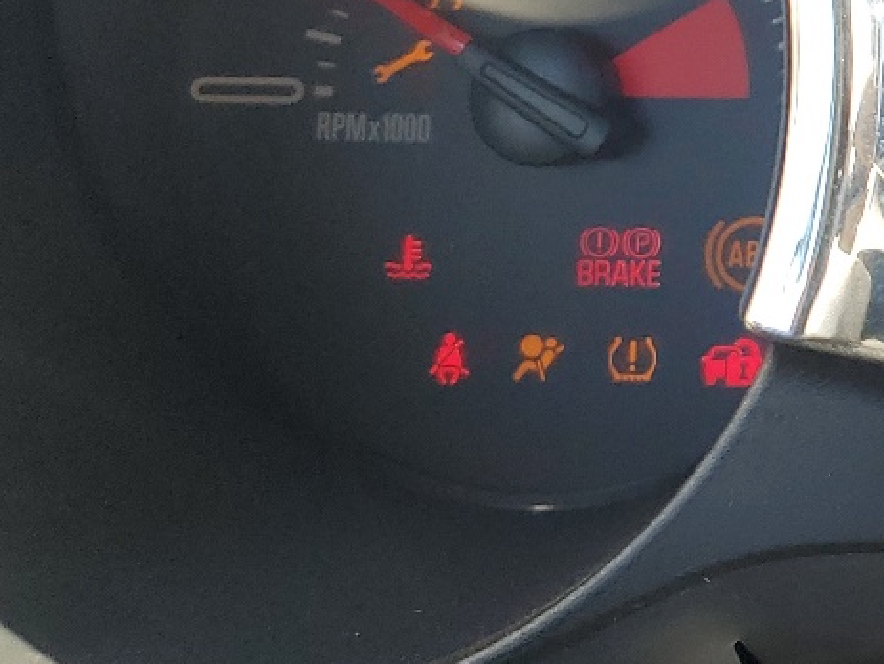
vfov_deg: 15.8
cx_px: 1401
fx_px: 2300
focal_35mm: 90
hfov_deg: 18.7
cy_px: -147
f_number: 1.5
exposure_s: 1/143
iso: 50
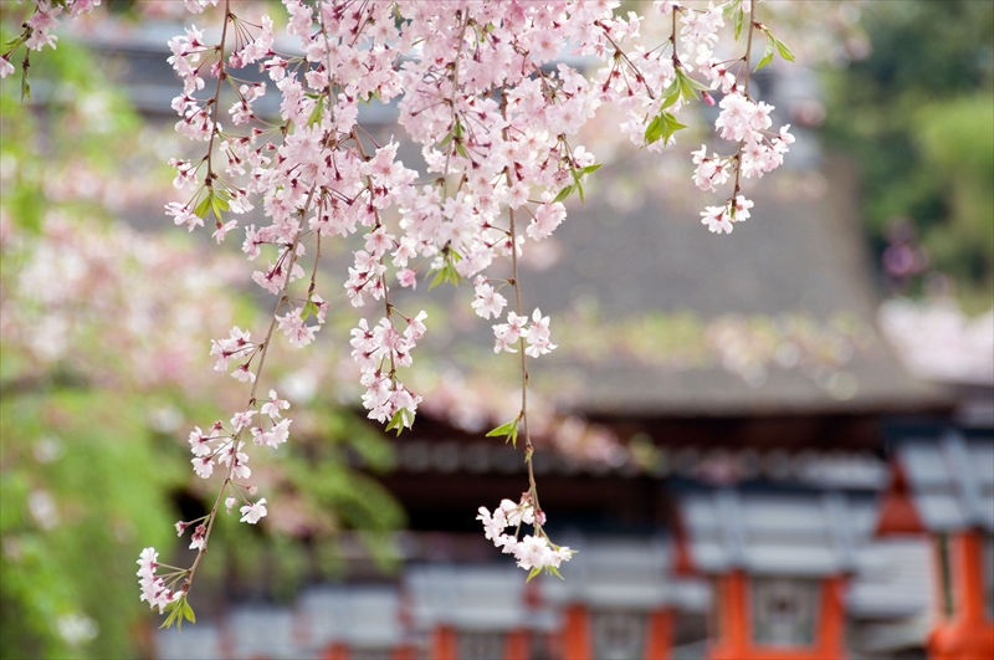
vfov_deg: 3.4
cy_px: 330
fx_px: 11167
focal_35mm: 405
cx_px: 497
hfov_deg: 5.1
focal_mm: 270
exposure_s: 1/160
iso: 200
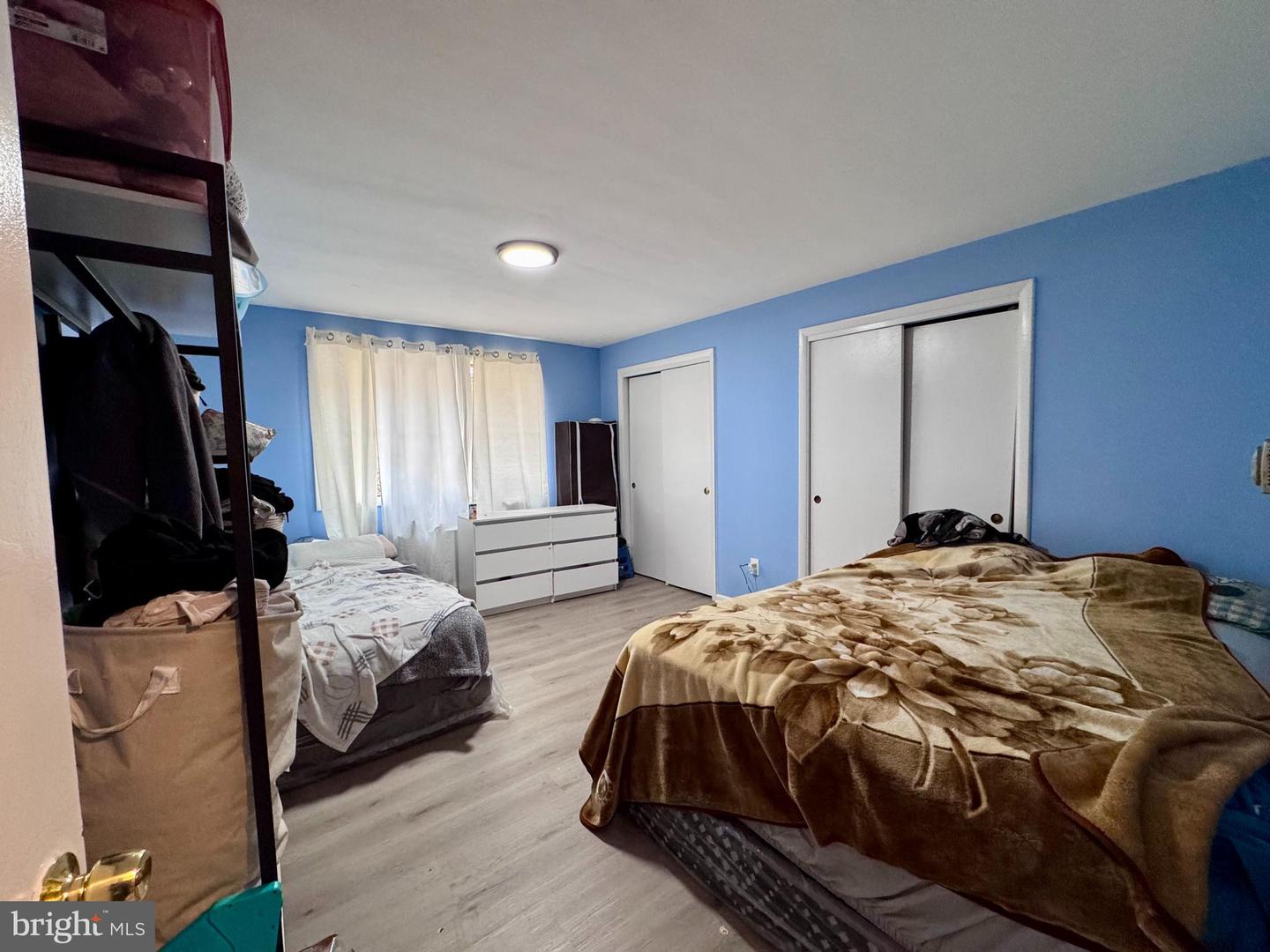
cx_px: 635
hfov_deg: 102.1
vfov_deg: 85.7
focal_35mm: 14
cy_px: 476
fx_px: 514
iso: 320
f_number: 2.2
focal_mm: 2.22
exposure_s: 1/120
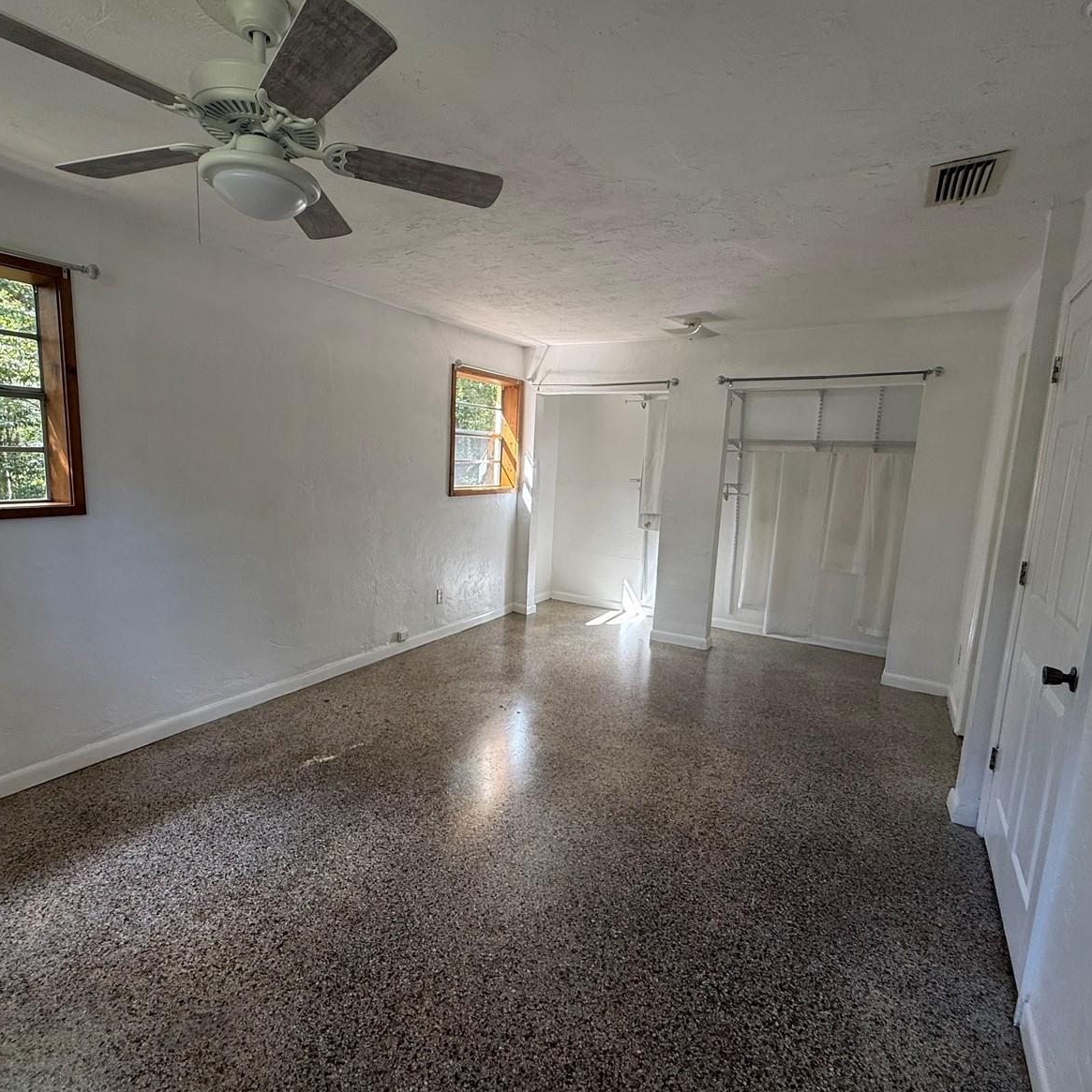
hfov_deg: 83.8
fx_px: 607
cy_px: 546
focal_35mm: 17
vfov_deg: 84.0
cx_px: 508
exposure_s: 1/99
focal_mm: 2.22
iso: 80
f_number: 2.2
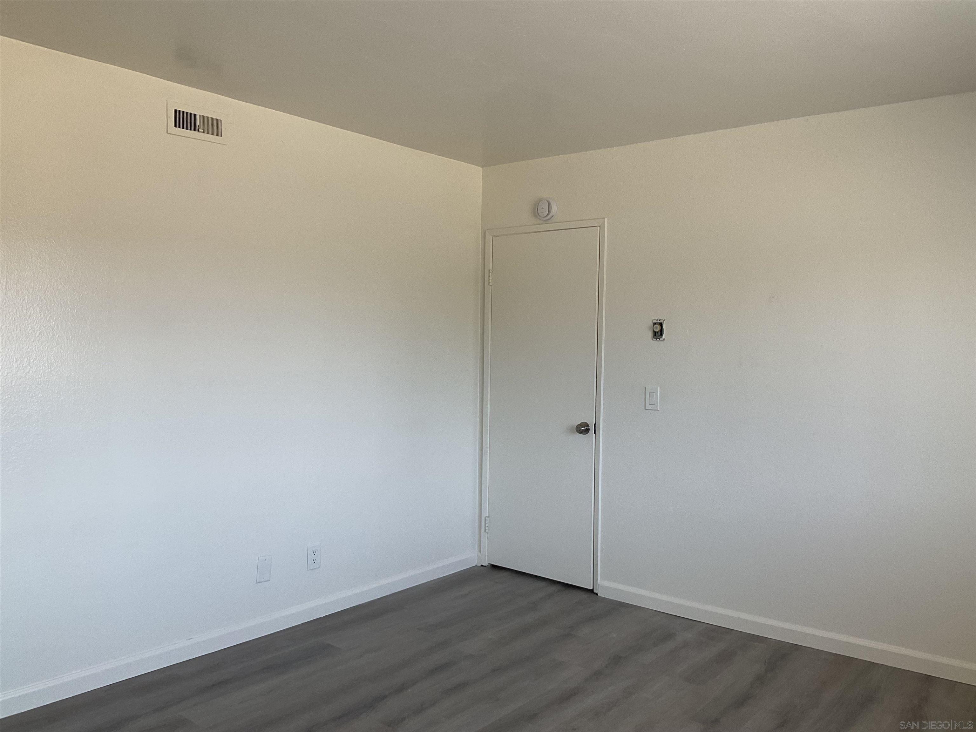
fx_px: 818
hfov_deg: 61.7
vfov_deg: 48.2
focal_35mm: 29
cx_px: 488
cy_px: 366
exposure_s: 1/120
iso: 64
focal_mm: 3
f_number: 1.8
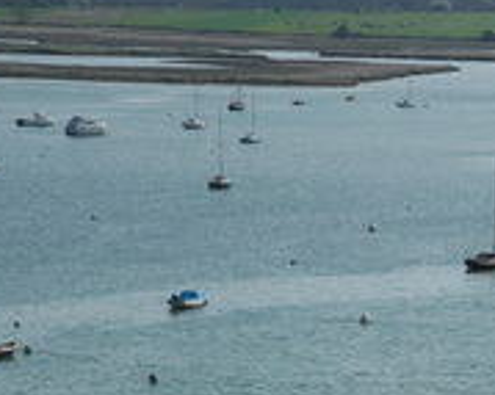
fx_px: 3690
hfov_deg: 7.6
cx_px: 525
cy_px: 414
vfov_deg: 6.1
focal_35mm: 252
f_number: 4.5
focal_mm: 22.5
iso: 100
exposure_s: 1/1570
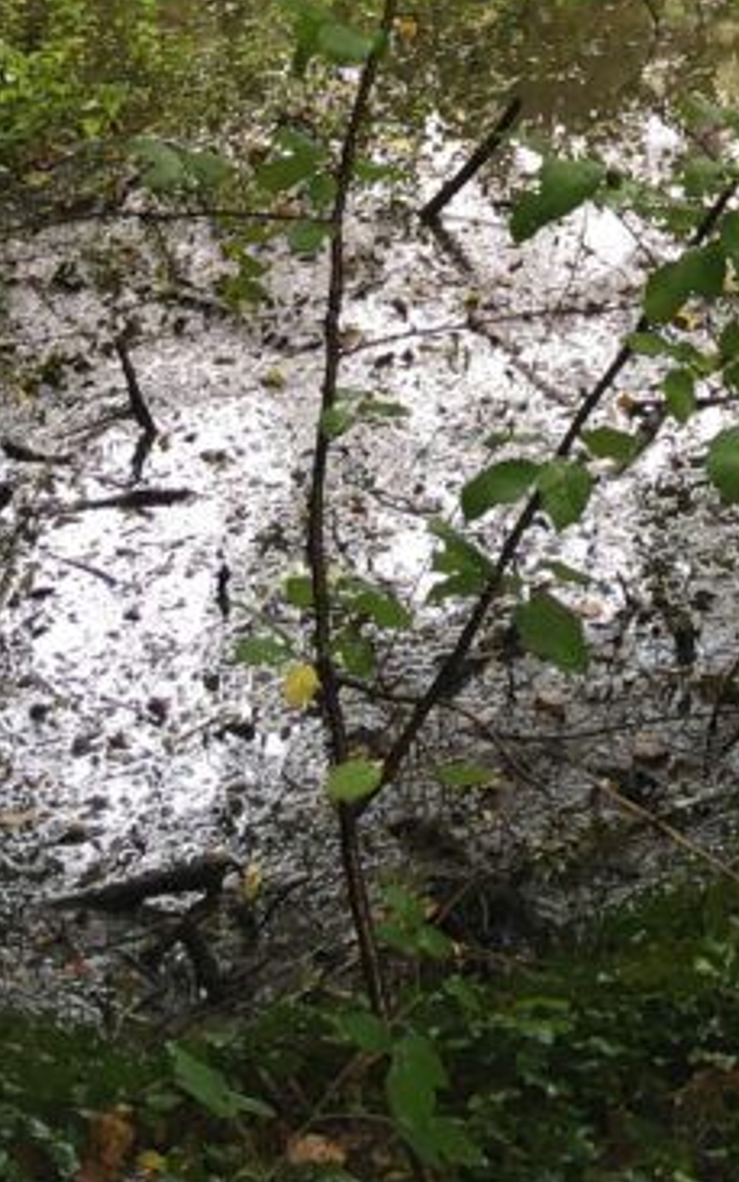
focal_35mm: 86
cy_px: -459
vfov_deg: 21.2
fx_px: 2769
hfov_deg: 14.9
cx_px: 774
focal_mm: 4.15
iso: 32
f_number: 2.2
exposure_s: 1/33
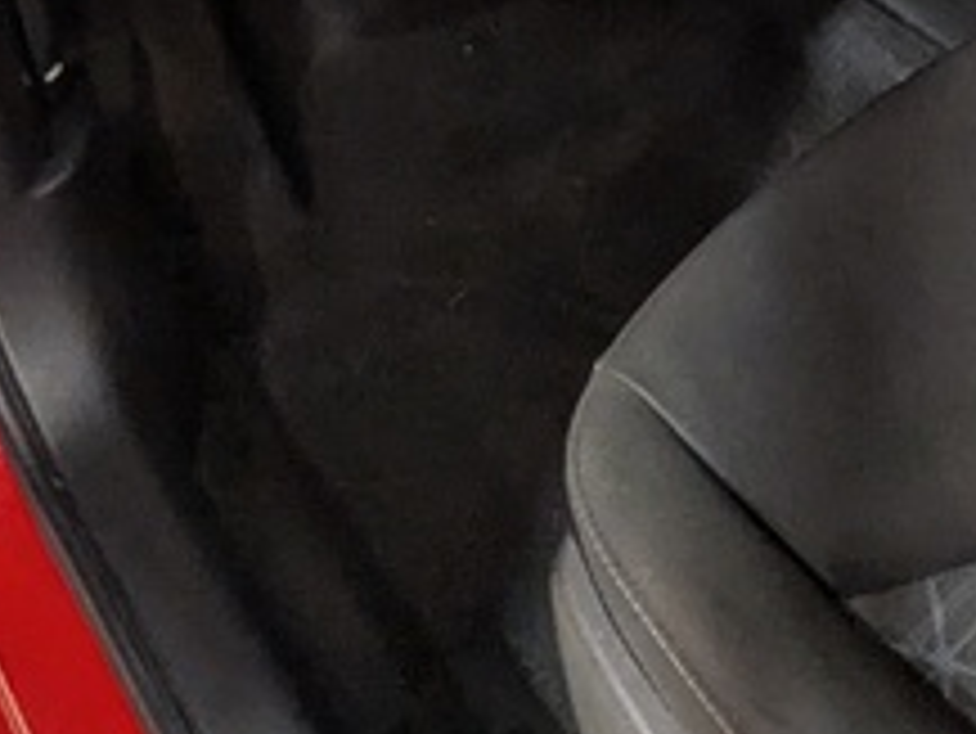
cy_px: -491
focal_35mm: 66
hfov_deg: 28.3
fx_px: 1862
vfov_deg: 18.6
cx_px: 864
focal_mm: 1.83
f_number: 2.2
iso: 59
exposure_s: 1/24
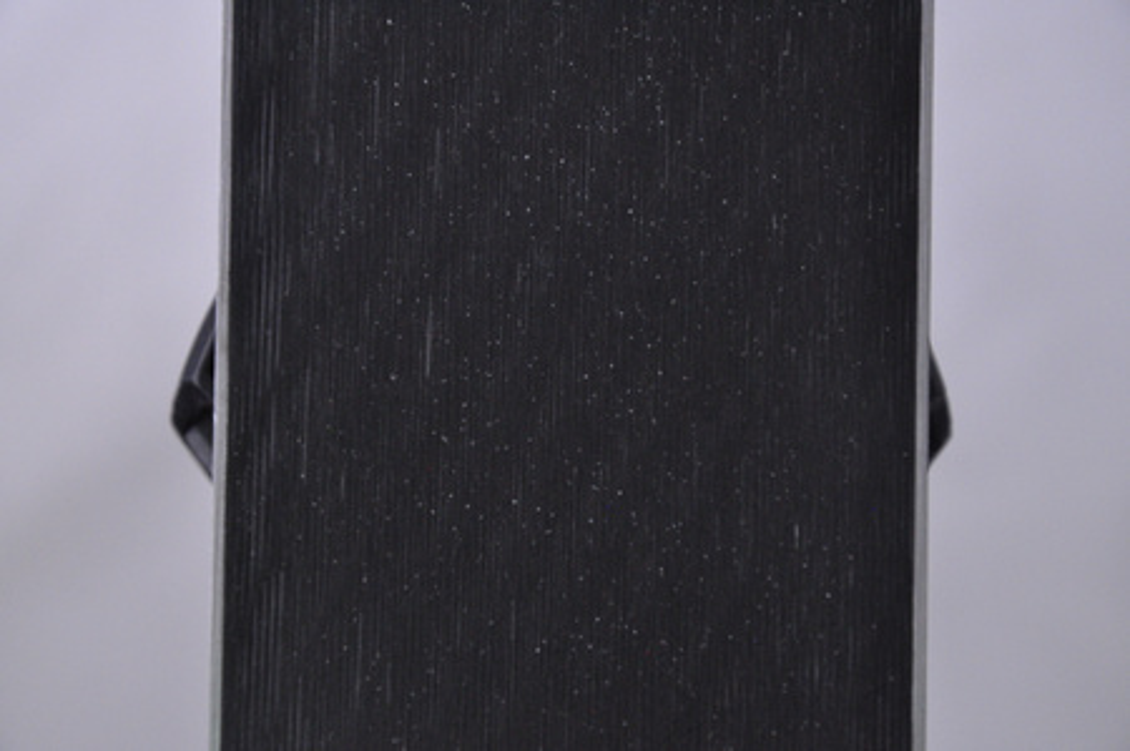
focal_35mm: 158
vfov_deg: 8.7
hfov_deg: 13.1
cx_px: 565
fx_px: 4938
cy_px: 376
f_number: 9.5
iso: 3200
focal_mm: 105
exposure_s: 1/125
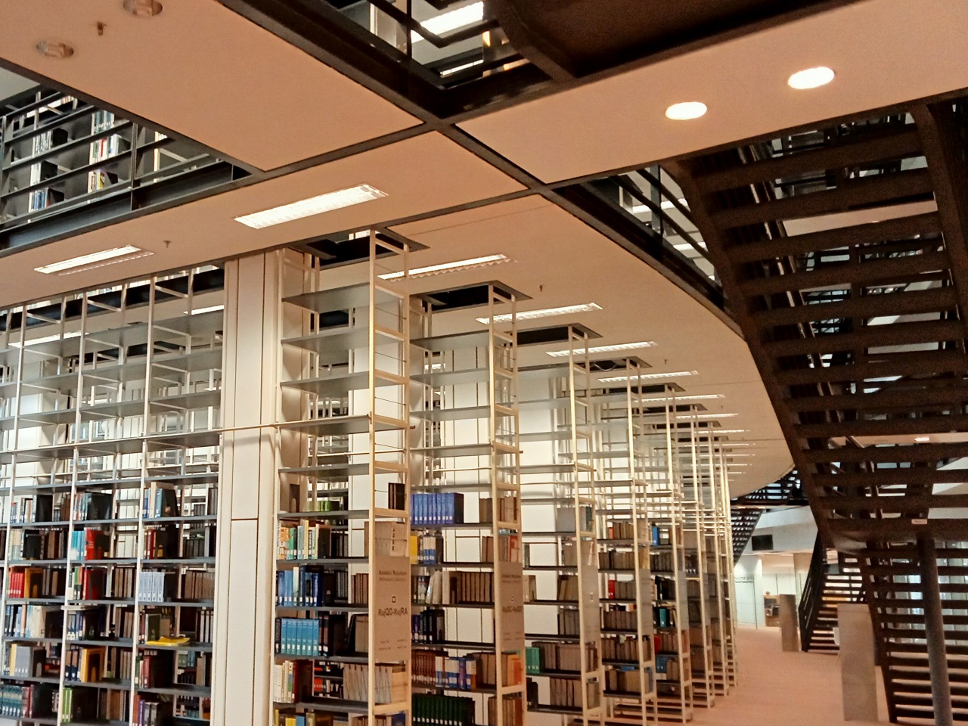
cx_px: 330
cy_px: 369
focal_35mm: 42
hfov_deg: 44.2
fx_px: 1174
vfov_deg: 34.3
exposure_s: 1/33.3
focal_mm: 3.46
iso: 642
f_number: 2.2
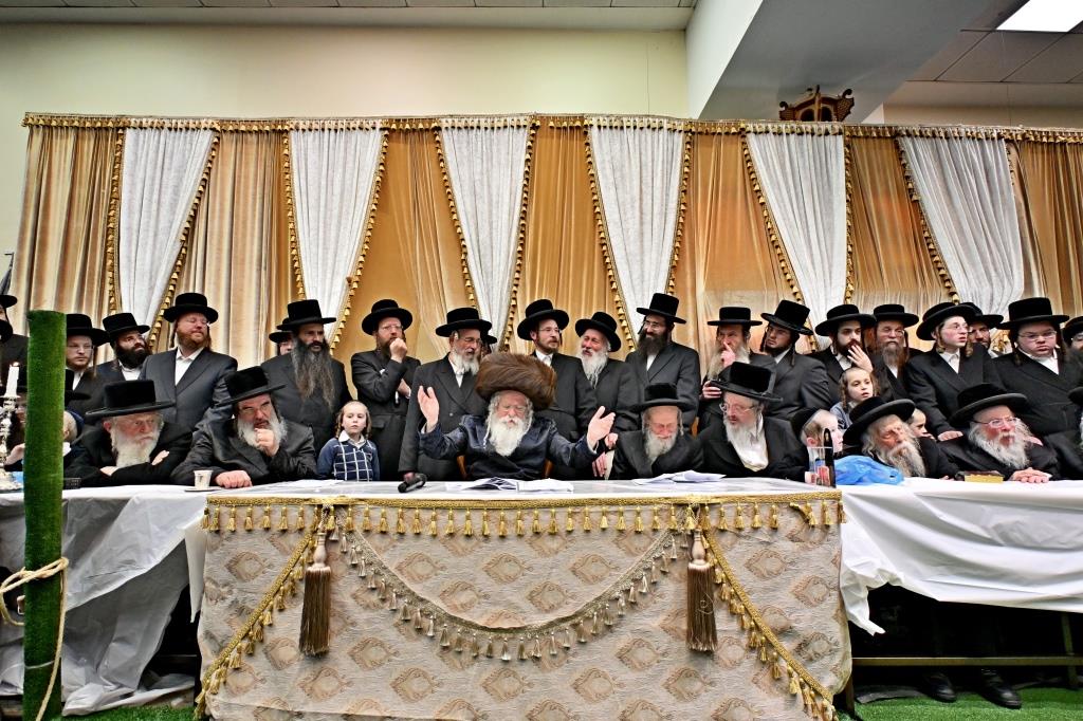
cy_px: 360
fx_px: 541
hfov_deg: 90.0
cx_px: 542
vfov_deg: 67.3
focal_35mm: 18
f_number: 3.5
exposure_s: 1/200
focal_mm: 12
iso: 640
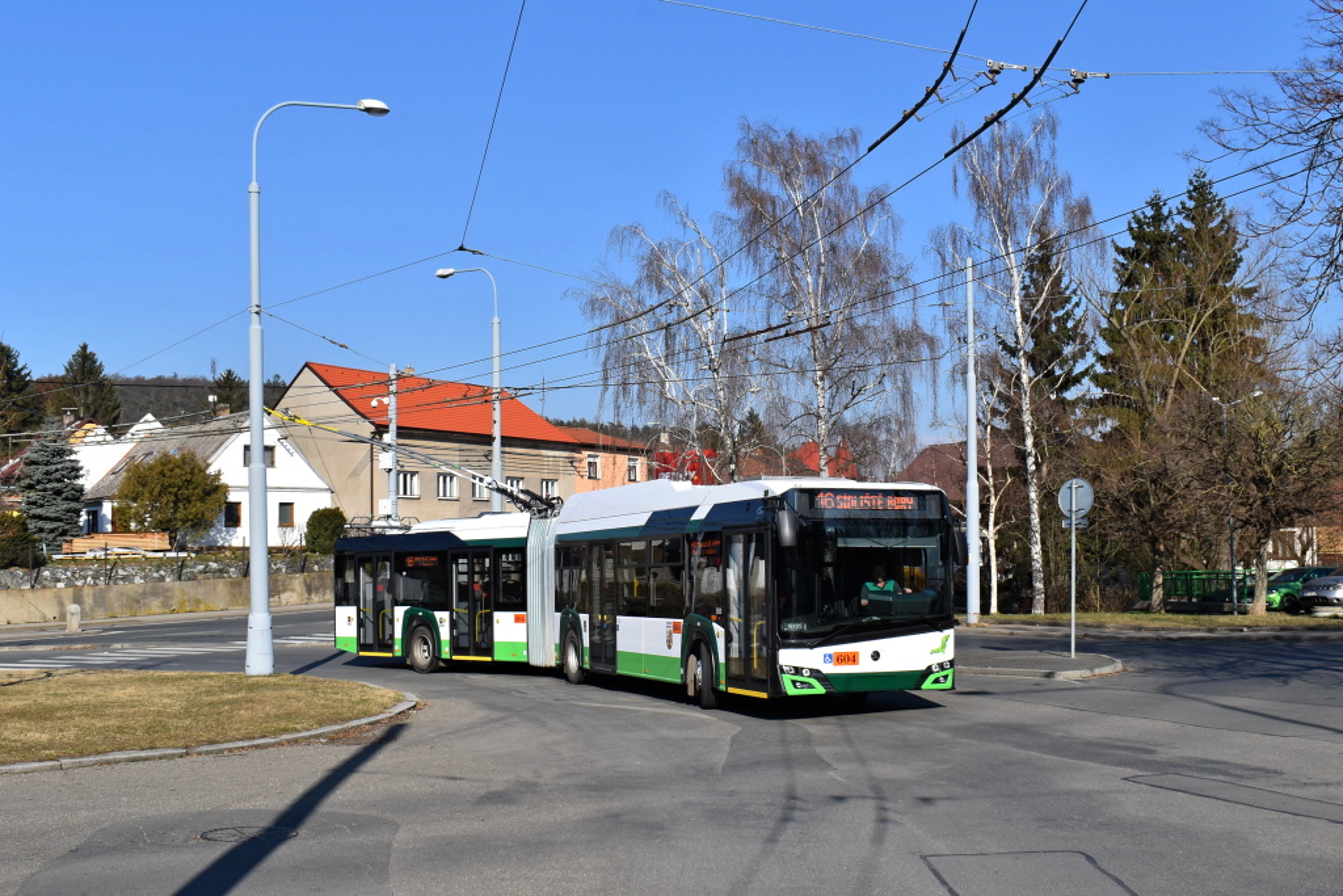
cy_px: 448
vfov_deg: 38.4
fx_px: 1287
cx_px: 672
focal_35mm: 34
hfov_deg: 55.1
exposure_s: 1/400
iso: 200
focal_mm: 23
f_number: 10
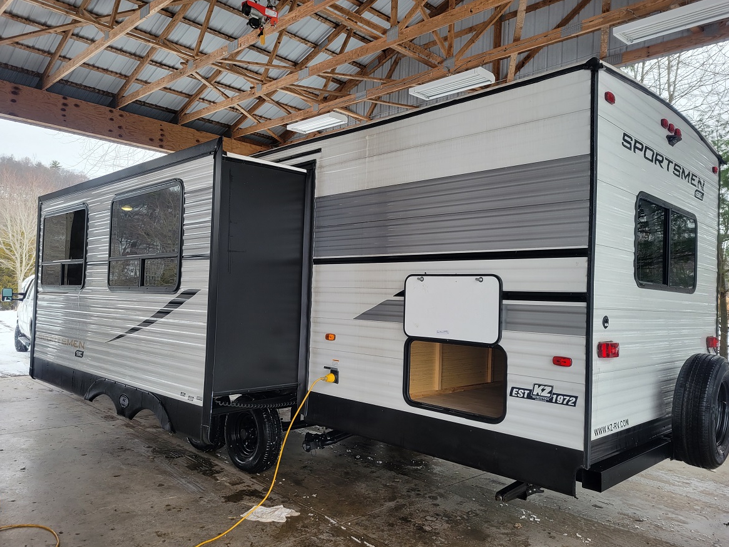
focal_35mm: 27
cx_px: 377
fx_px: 569
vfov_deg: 51.4
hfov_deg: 65.3
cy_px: 277
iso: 40
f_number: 1.8
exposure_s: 1/125
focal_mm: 5.4
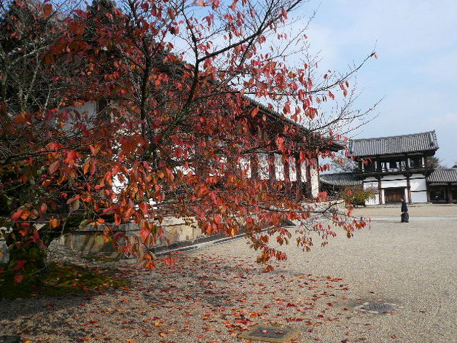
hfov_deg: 61.6
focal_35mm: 29
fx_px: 383
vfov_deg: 48.3
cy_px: 168
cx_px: 233
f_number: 8
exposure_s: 1/200
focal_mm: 4.6
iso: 100
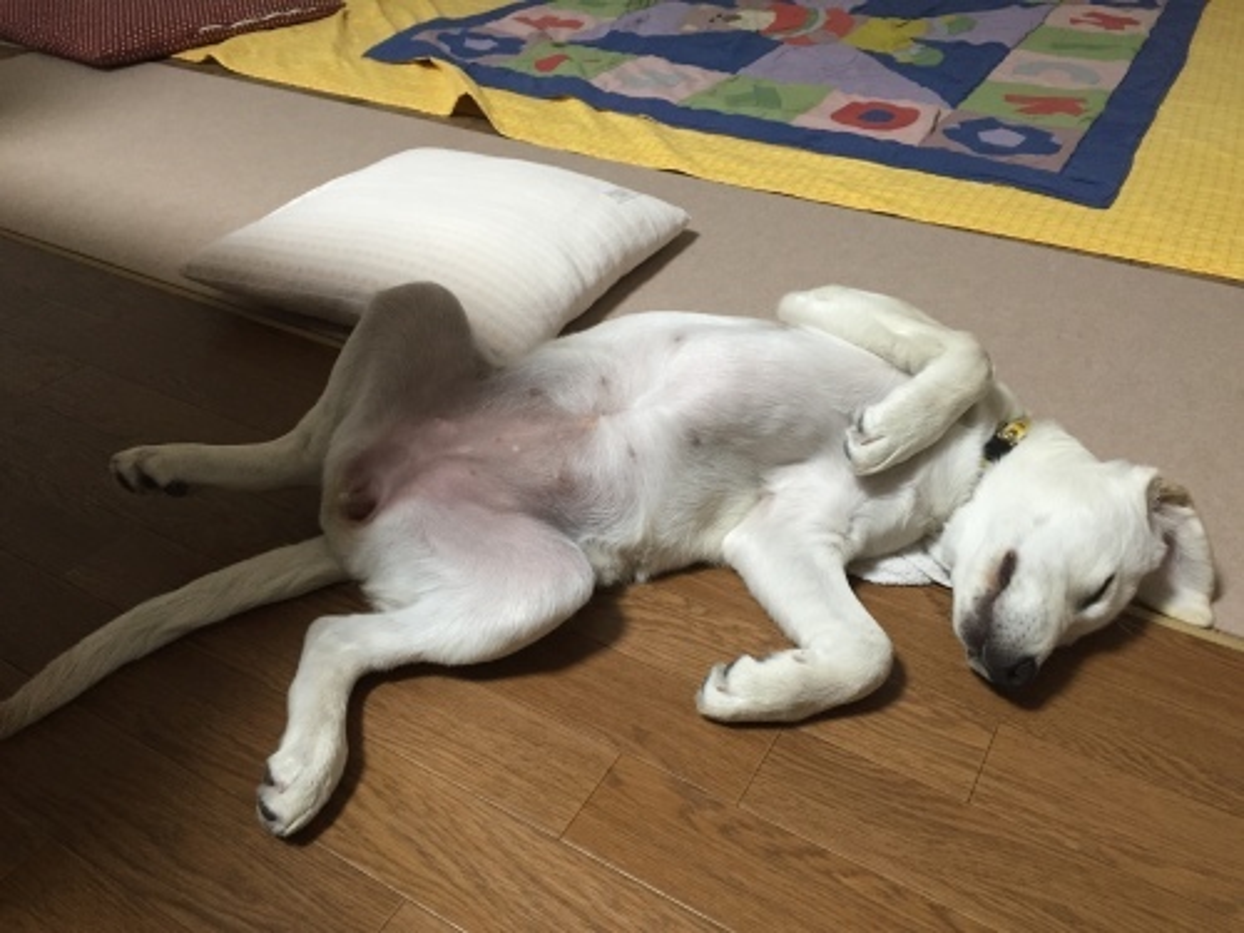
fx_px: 1042
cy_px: 466
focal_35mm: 29
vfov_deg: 48.2
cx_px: 622
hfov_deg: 61.7
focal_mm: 4.15
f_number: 2.2
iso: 125
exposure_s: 1/30
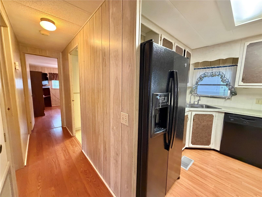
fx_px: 106
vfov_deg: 85.7
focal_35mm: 14
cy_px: 98
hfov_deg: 102.1
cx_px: 131
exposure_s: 1/60
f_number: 2.2
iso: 640
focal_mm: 2.22
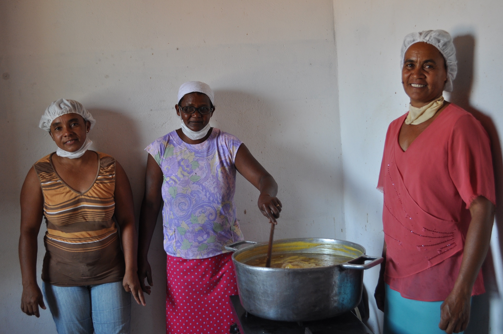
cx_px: 251
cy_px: 161
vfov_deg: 30.4
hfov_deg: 44.5
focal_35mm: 44
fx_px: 614
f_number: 4.5
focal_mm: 28
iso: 400
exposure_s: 1/60
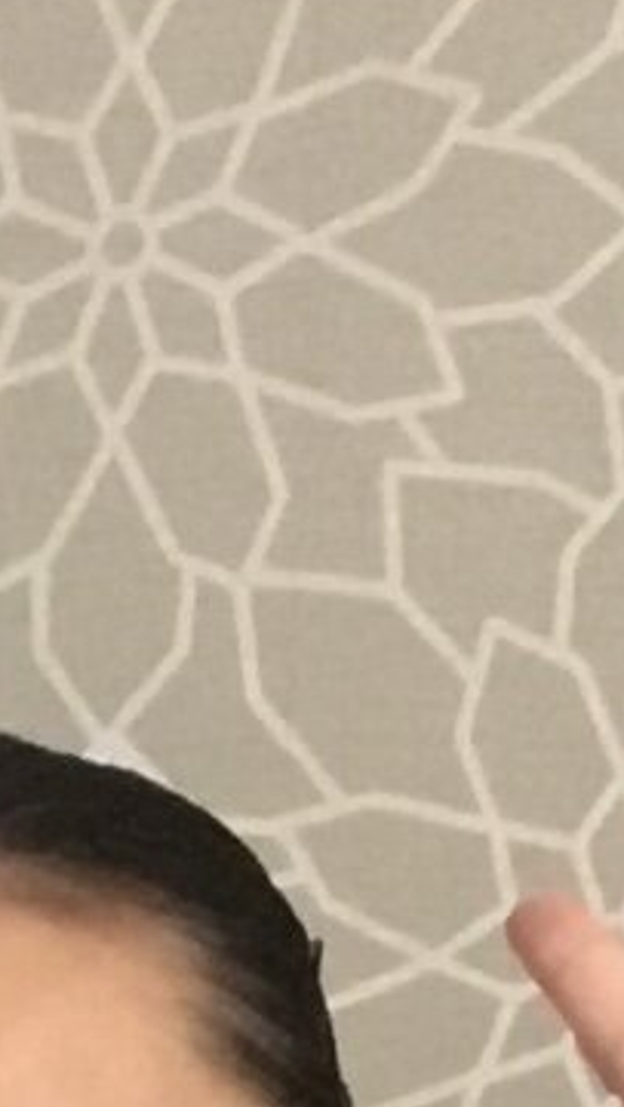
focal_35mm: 306
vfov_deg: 6.4
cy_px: 3524
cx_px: -1657
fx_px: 8984
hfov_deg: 3.8
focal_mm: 3.3
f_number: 2.4
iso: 125
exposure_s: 1/30
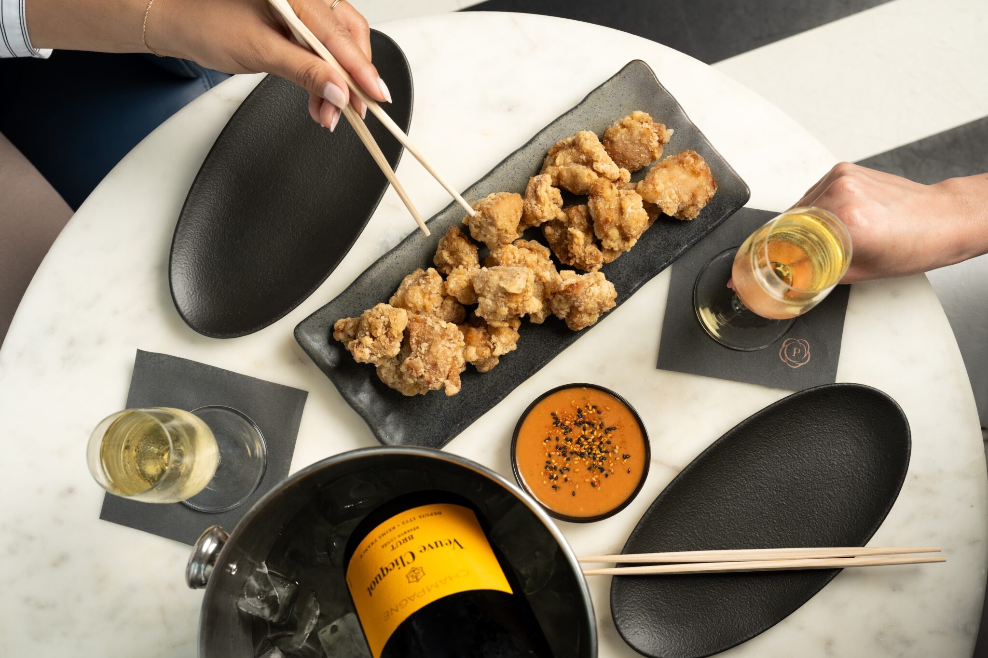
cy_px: 329
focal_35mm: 53
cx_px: 494
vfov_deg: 25.5
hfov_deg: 37.5
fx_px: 1454
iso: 125
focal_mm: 53
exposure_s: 1/200
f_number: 9
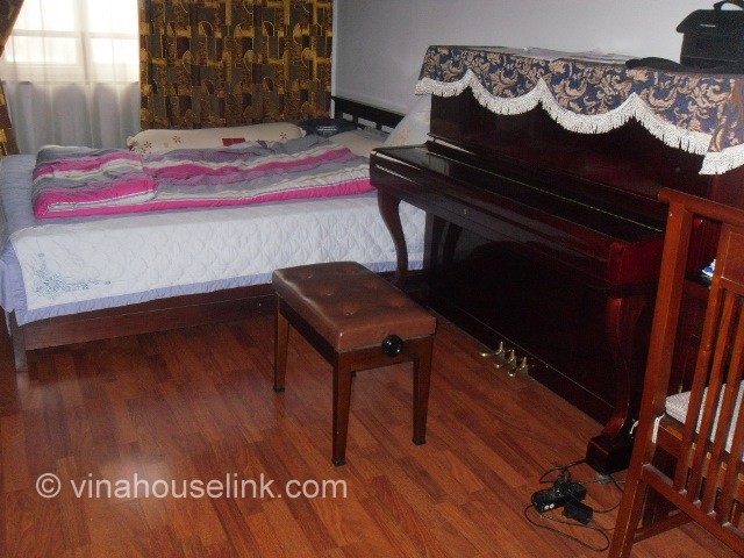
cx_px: 372
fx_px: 752
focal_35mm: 35
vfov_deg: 40.7
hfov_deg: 52.6
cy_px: 279
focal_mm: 6.3
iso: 400
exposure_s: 1/45
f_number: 3.5
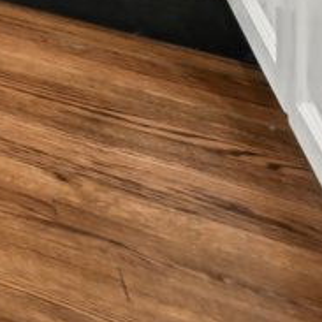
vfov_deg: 8.9
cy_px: -810
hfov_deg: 6.4
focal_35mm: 133
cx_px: -1283
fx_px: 1400
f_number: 8
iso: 160
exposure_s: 1/15
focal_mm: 14
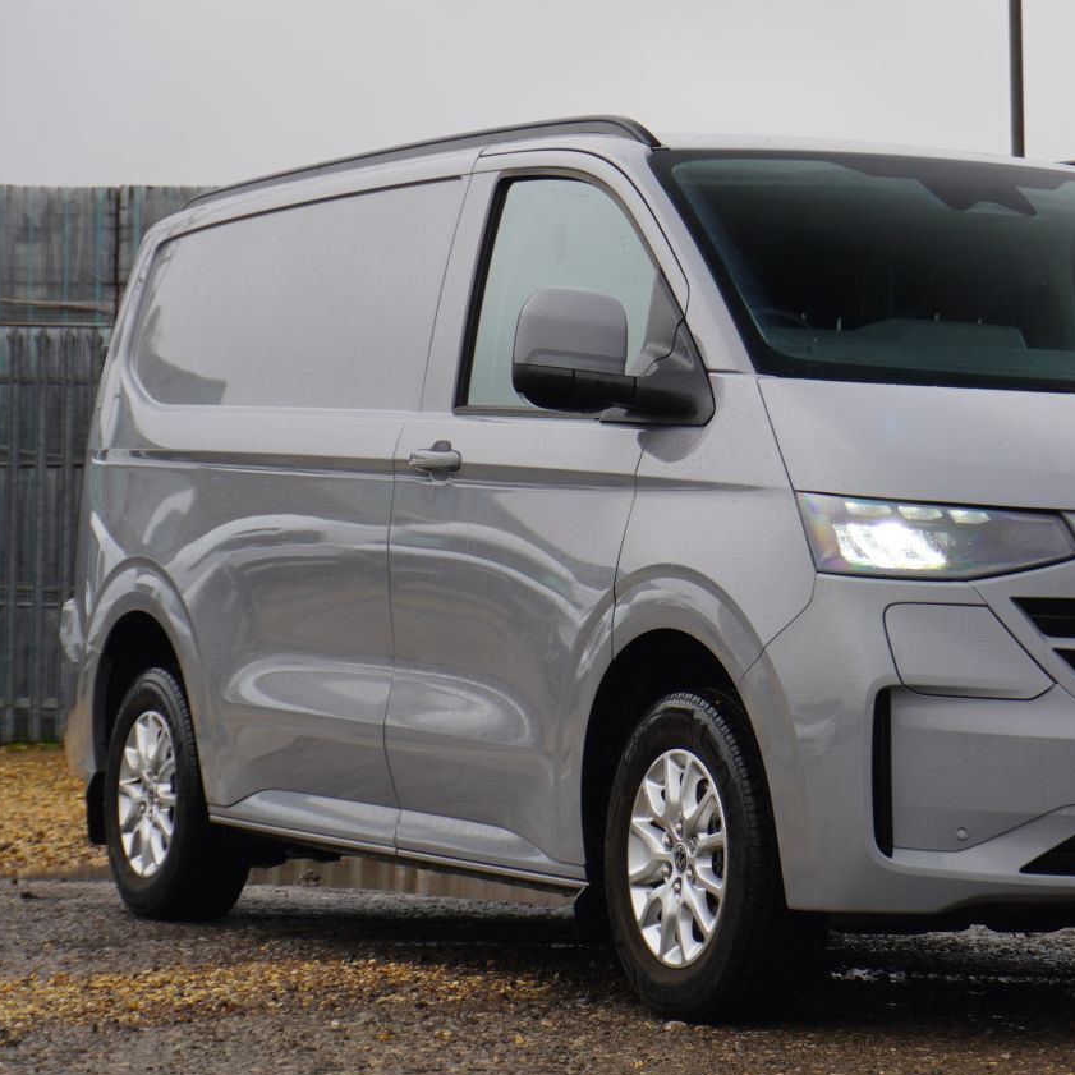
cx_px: 906
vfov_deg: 14.7
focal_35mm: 119
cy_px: 515
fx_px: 4174
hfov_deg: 14.6
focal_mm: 49
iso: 100
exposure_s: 1/80
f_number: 5.6
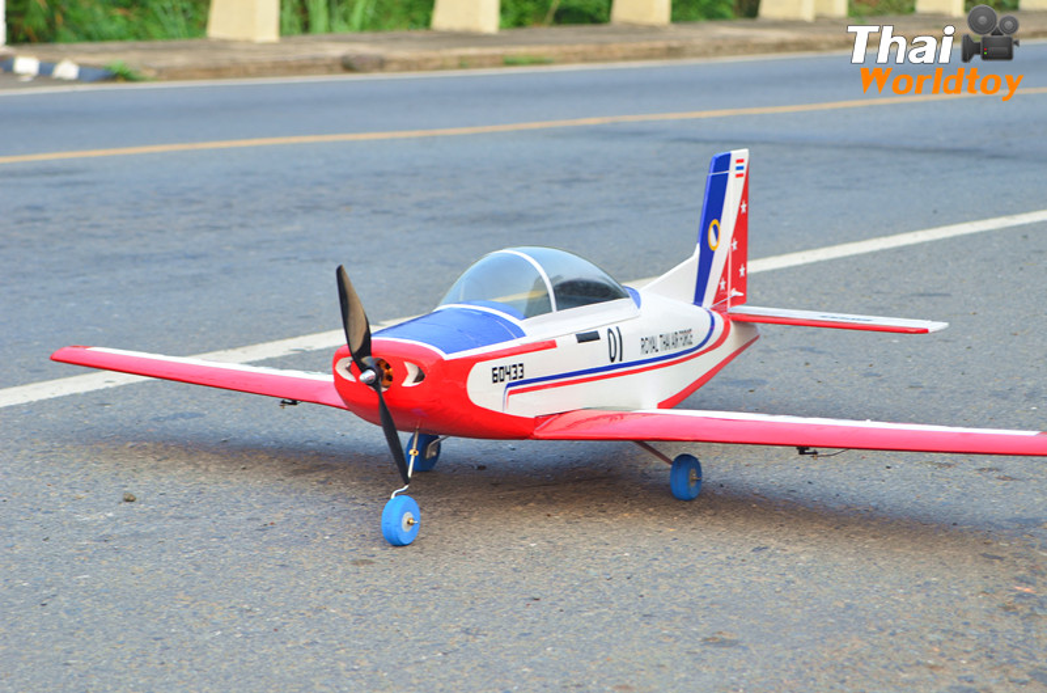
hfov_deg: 22.0
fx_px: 2698
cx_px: 524
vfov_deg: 14.6
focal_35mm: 93
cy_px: 346
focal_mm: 62
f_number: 5
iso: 160
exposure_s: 1/50
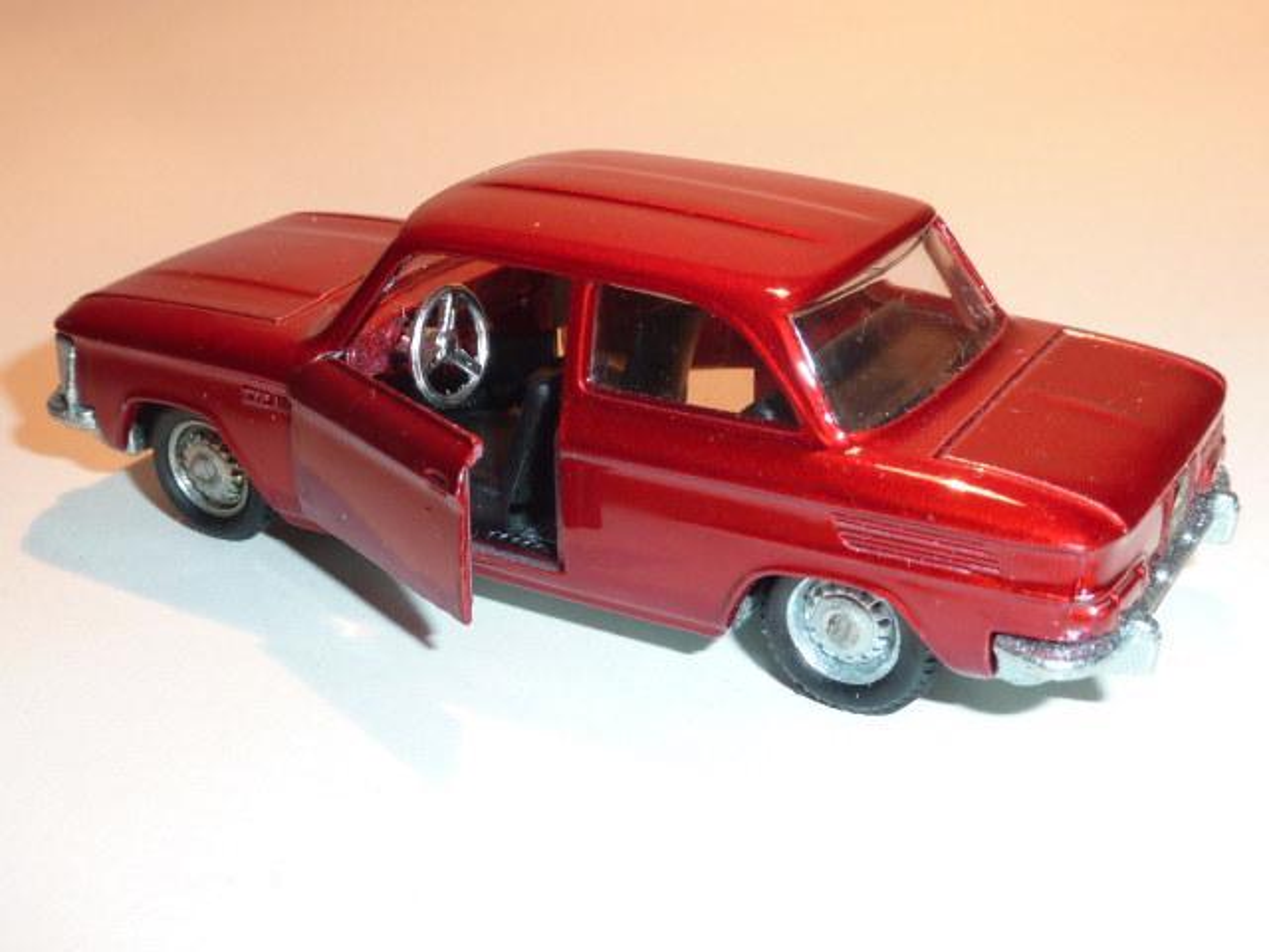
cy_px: 476
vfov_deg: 30.3
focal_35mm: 48
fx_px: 1760
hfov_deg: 39.7
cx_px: 634
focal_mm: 4.4
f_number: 4
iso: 100
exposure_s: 1/30
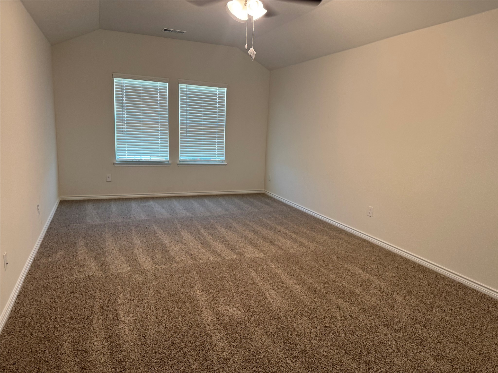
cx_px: 249
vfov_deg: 56.8
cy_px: 186
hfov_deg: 71.6
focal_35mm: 24
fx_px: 345
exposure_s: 1/60
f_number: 1.78
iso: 125
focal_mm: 6.76
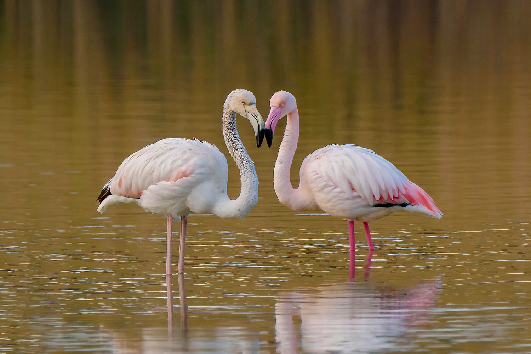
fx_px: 13274
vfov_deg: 1.5
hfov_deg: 2.3
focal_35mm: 900
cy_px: 177
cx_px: 266
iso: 800
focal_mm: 600
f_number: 8
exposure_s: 1/1000
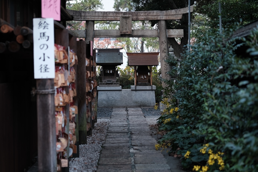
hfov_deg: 22.6
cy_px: 86
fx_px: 645
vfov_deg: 15.2
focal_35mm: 90
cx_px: 129
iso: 160
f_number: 2.4
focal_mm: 60
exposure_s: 1/110
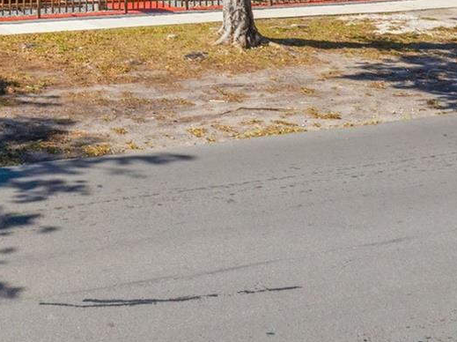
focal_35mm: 74
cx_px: 40
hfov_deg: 25.5
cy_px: -137
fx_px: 976
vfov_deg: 18.1
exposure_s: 1/320
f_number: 11
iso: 200
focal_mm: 12.29
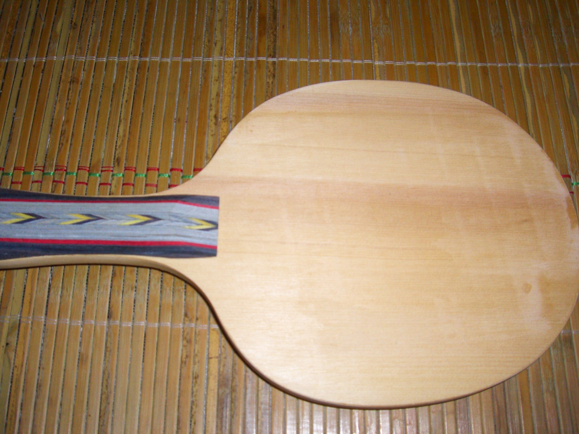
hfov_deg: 49.0
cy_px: 217
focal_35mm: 38
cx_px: 290
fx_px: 636
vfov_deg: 37.7
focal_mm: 6.2
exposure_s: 1/60
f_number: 2.7
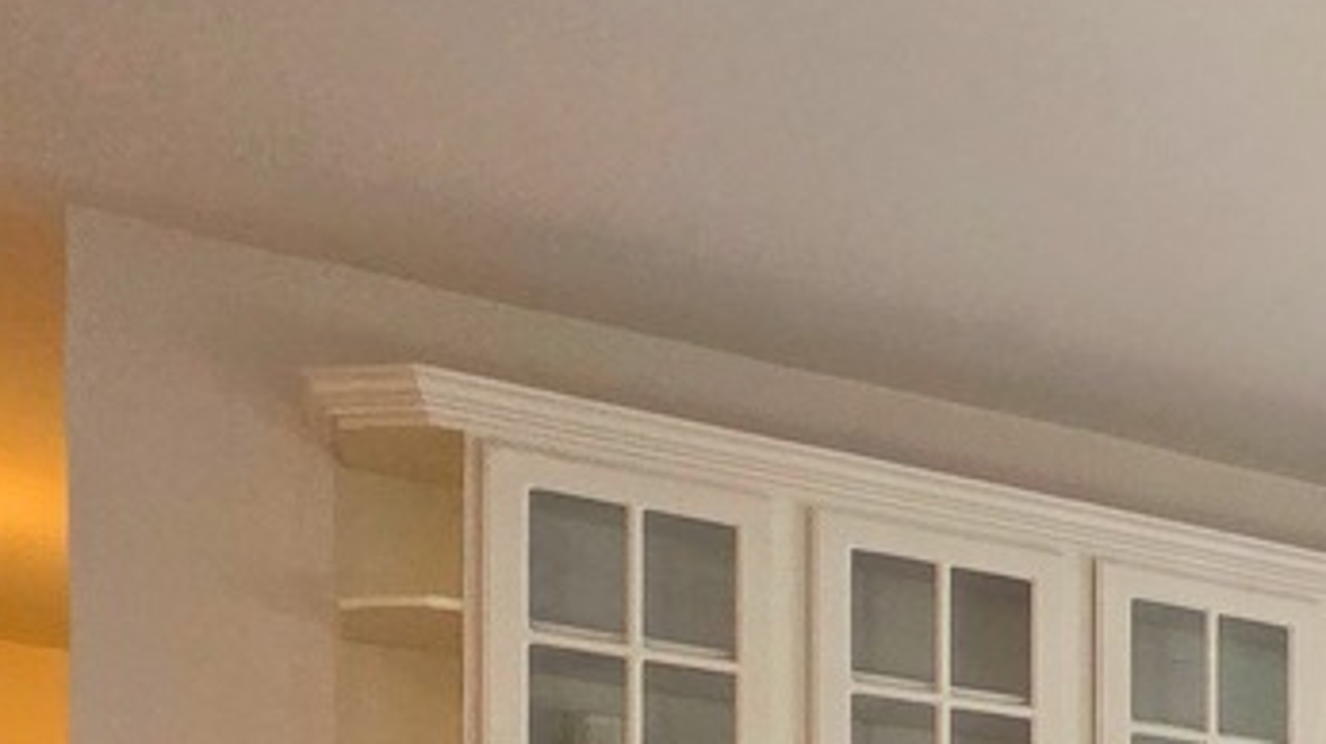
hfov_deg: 24.3
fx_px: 2073
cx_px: 2154
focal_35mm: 59
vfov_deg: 16.8
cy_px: 1342
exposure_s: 1/120
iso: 200
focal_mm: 2.2
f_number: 2.2
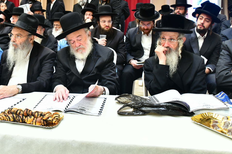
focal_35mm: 41
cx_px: 73
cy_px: 45
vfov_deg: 32.2
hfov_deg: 46.5
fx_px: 264
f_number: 5.6
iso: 1000
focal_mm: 28
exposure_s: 1/125
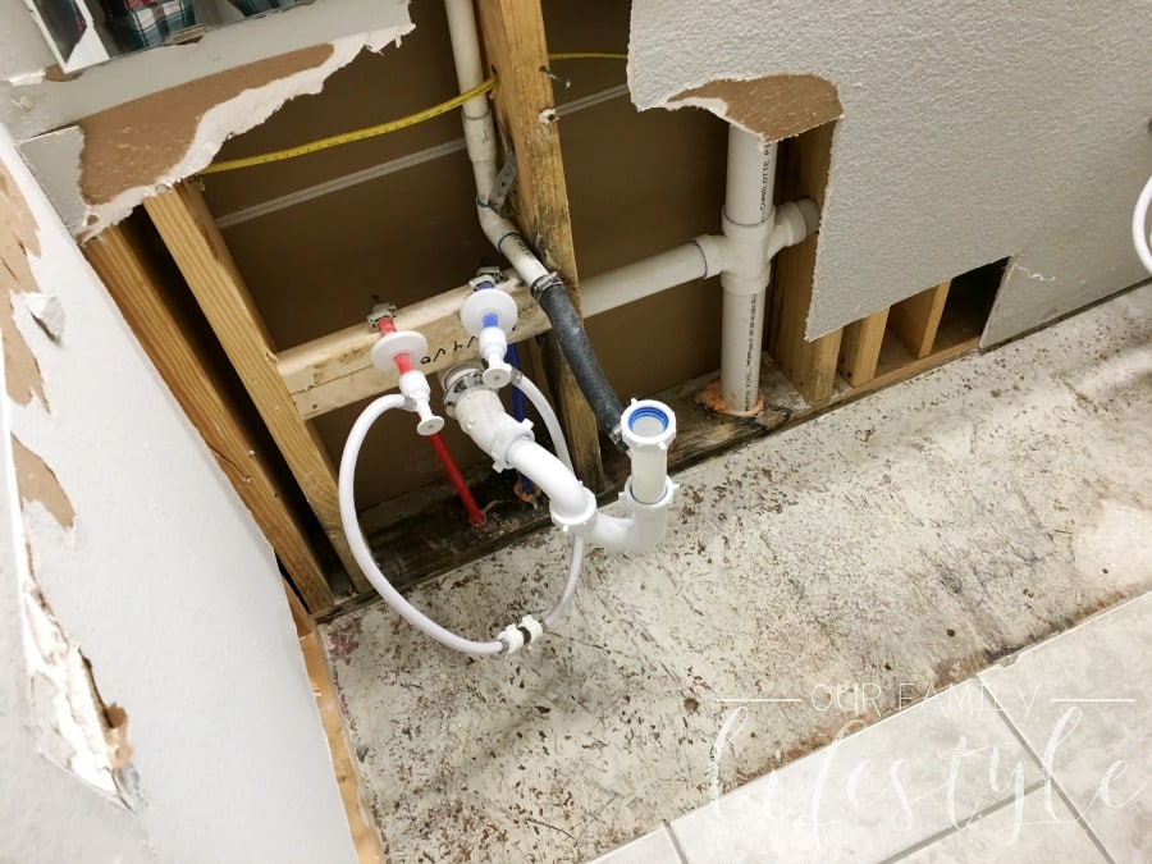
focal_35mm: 29
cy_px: 432
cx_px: 576
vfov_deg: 48.2
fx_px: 965
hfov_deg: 61.7
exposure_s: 1/15
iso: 40
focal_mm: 4.15
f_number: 2.2
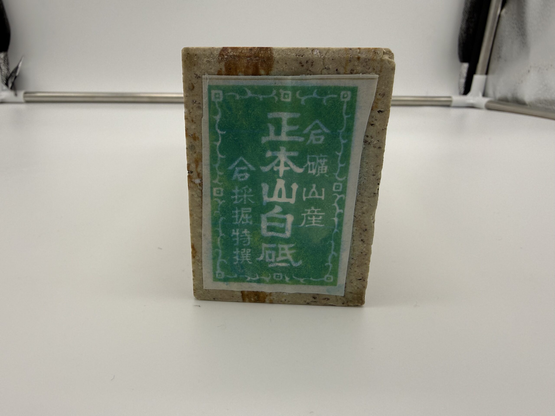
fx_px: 385
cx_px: 278
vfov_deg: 56.8
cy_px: 208
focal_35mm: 24
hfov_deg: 71.6
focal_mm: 2.22
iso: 40
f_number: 2.2
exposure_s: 1/459
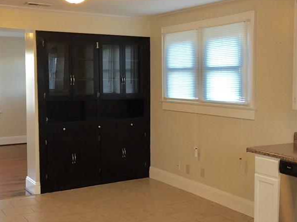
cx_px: 166
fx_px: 429
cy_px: 113
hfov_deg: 38.1
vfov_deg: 29.1
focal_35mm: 50
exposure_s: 1/30
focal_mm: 4.15
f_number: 2.2
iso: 100
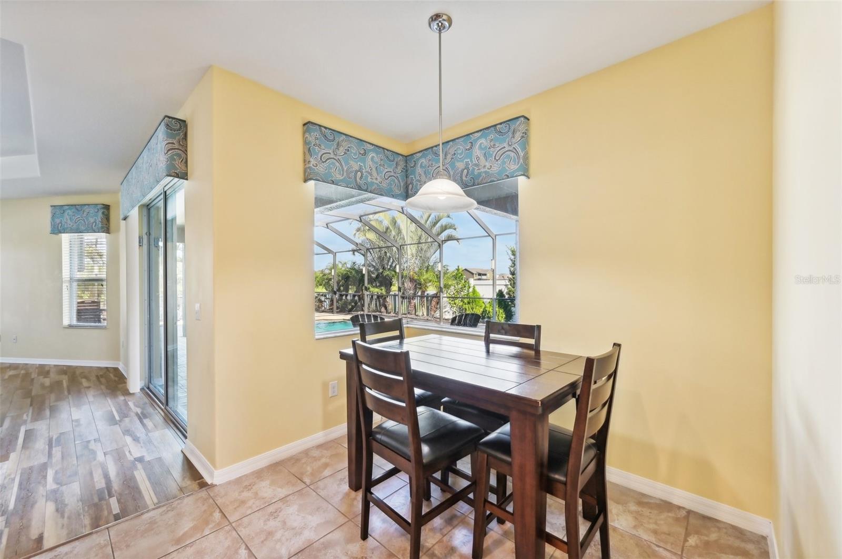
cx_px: 421
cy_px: 280
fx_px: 327
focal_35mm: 14
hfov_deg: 104.3
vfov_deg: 81.1
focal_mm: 14
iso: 400
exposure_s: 1/80
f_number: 8
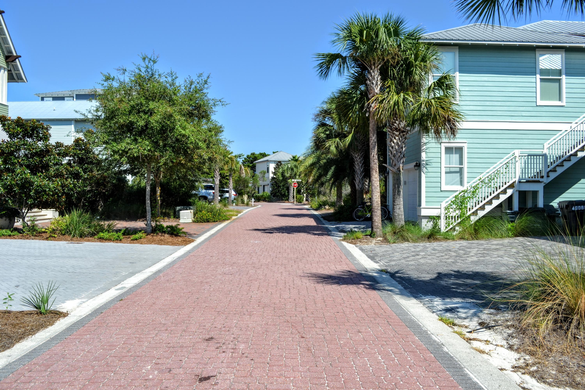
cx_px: 292
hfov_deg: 61.9
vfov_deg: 43.6
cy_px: 195
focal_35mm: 30
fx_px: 487
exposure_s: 1/250
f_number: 8
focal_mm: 20
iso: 100
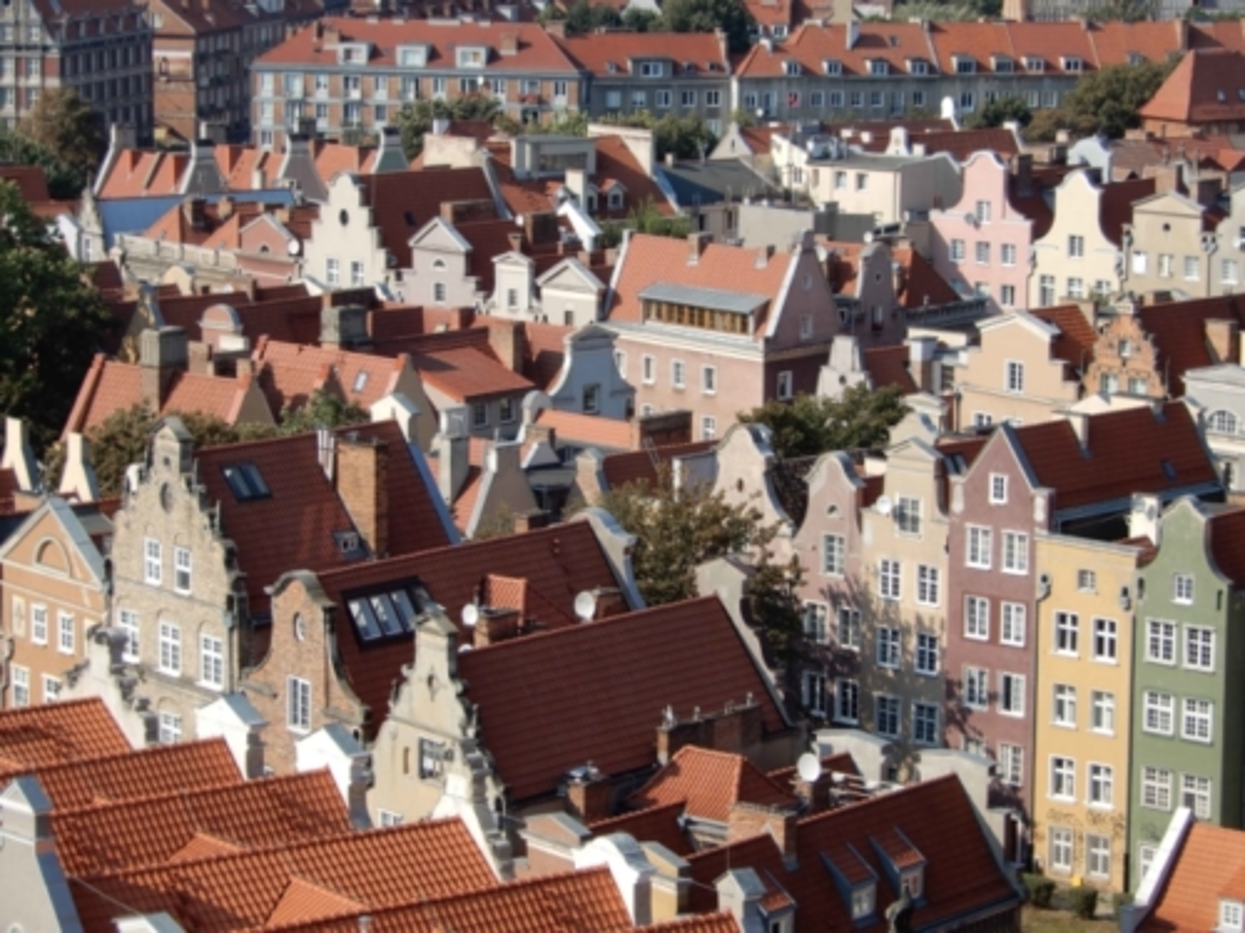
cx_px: 622
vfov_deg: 12.3
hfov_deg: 16.4
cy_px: 466
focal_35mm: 120
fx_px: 4316
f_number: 5
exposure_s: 1/400
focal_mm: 21.4
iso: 80
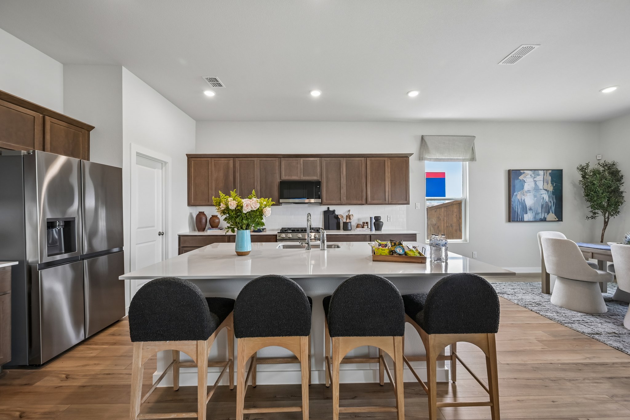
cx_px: 315
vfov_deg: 81.2
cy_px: 210
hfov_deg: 104.3
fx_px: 245
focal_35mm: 14
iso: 250
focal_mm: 14
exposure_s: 1/15
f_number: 9
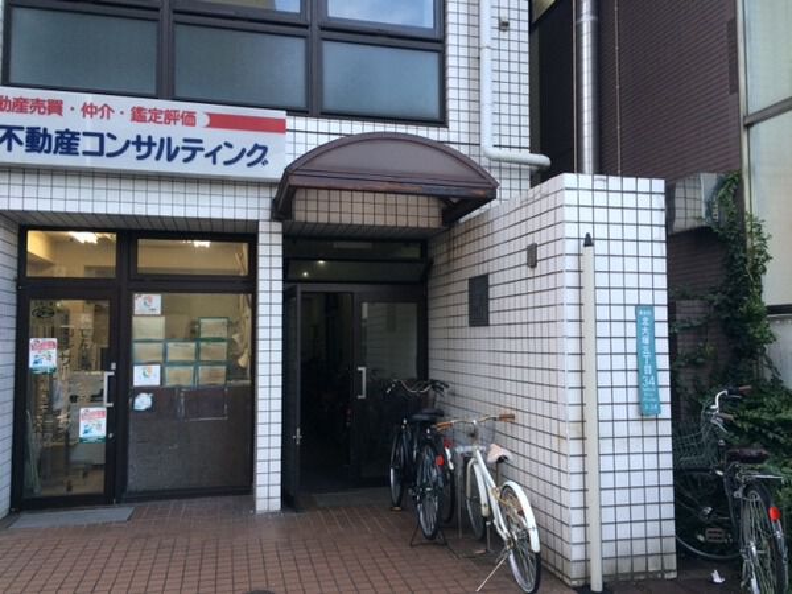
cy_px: 297
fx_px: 664
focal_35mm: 29
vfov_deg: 48.2
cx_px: 396
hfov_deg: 61.7
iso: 64
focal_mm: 4.15
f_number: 2.2
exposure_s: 1/120
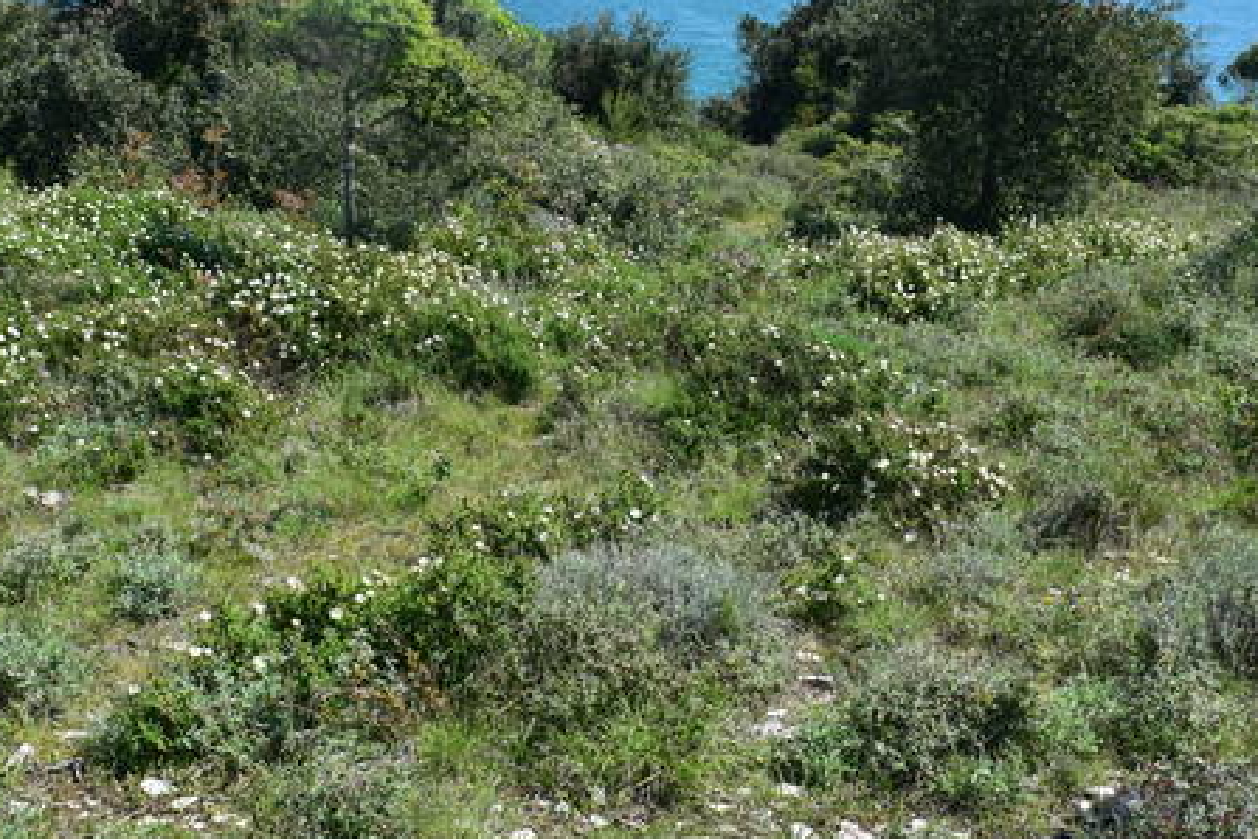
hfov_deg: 37.6
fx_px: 1846
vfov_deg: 25.6
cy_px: 431
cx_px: 563
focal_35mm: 53
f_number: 11
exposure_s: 1/500
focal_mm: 21
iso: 400
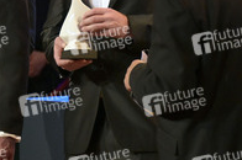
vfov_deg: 4.1
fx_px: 2242
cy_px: 10
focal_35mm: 334
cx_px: 67
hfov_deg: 6.2
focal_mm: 145
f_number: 5.6
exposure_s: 1/320
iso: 10000
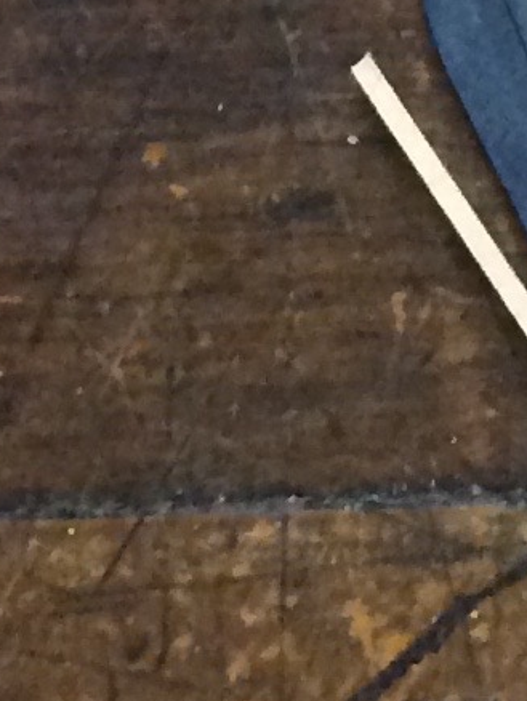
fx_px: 4380
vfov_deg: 8.2
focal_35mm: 216
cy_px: -1157
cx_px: 1245
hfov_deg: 6.6
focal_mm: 4.15
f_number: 2.2
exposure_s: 1/30
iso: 160
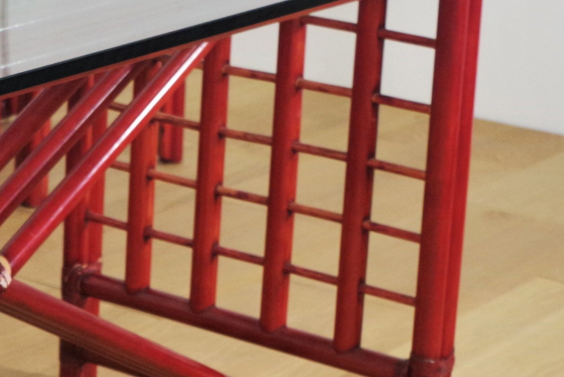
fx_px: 2068
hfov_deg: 14.8
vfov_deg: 10.4
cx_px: -191
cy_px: 295
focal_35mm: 132
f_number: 4
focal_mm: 24.38
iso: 800
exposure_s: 1/60
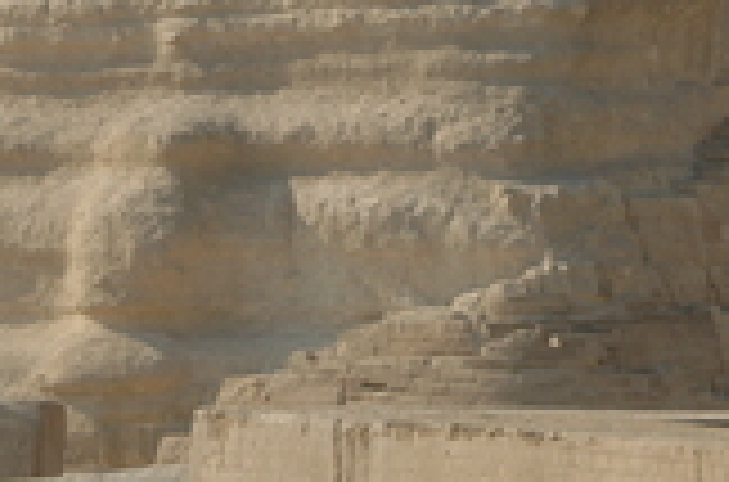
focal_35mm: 286
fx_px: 5775
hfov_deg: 7.2
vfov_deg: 4.8
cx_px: 428
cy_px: -99
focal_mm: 70
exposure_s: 1/500
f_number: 11
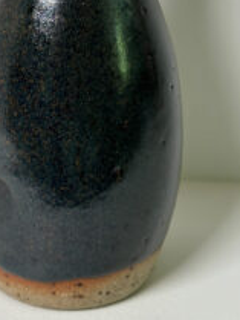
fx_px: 850
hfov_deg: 16.0
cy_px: 43
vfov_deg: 20.9
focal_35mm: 92
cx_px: 64
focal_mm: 6.86
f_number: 1.78
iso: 80
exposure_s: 1/101
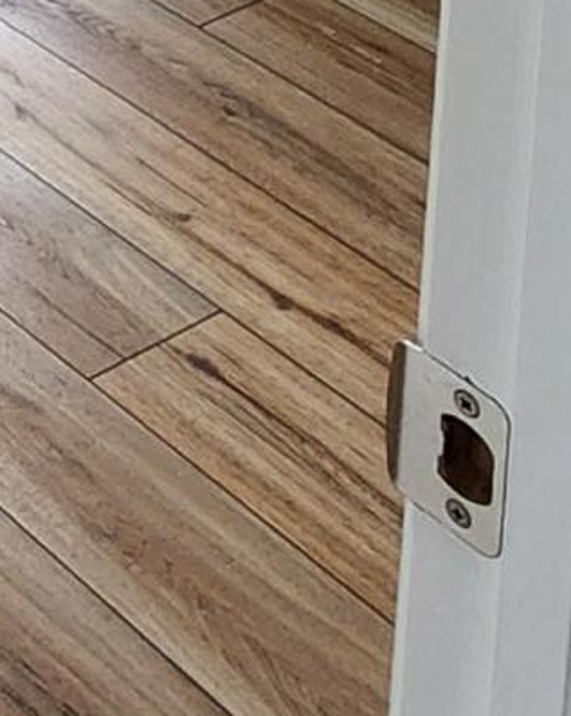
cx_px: -850
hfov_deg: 12.3
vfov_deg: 14.0
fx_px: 2030
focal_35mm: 96
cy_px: -992
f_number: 2.2
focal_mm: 2.2
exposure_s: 1/60
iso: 200
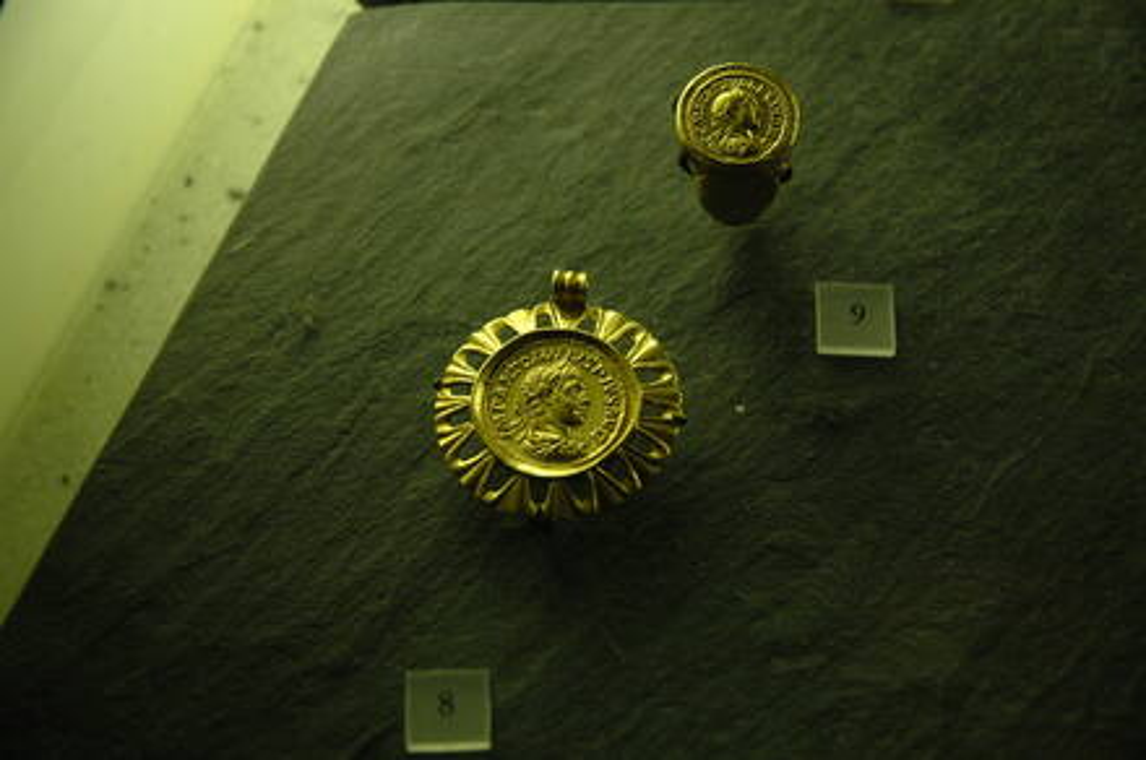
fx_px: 3338
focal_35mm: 105
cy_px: 380
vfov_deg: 13.0
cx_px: 573
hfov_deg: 19.5
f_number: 4.8
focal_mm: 70
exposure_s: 1/90
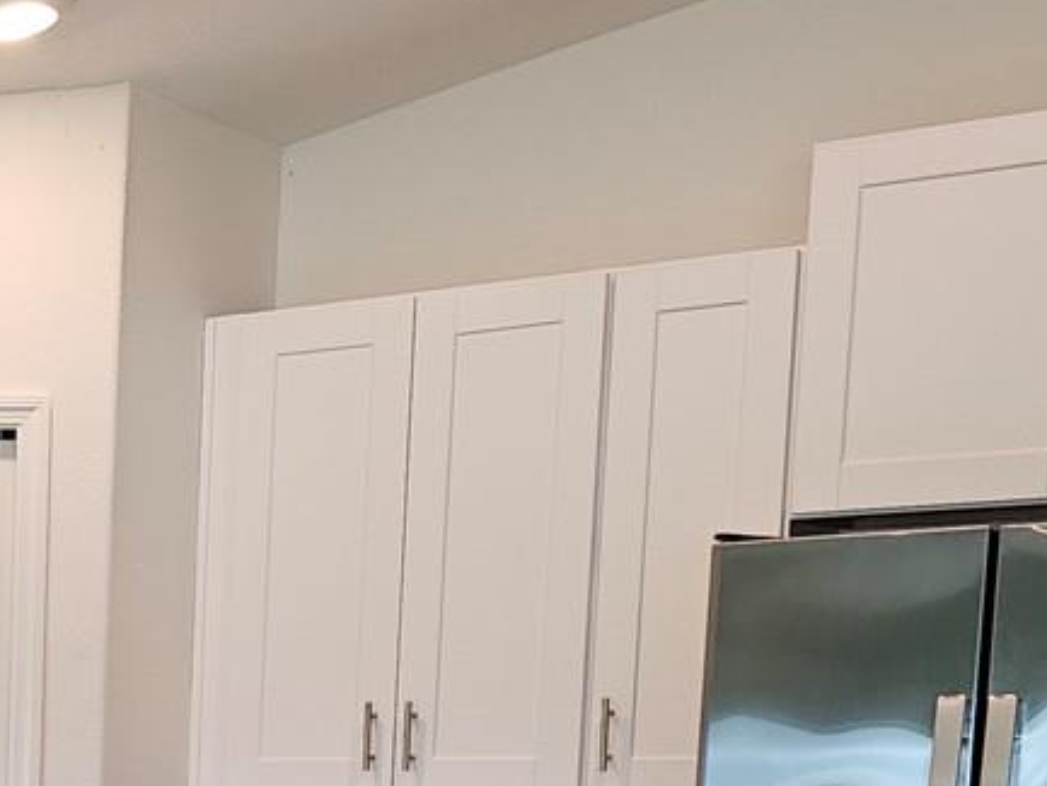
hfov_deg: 20.3
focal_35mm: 85
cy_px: 1125
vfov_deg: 16.1
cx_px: -438
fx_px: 2572
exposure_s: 1/60
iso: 50
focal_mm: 6.3
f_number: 1.7
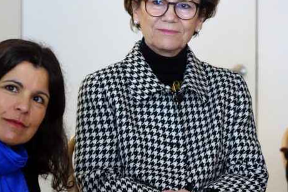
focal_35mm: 313
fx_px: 2505
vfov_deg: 4.4
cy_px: 84
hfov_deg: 6.6
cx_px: 113
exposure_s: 1/25
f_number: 2.8
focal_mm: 73.3
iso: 800
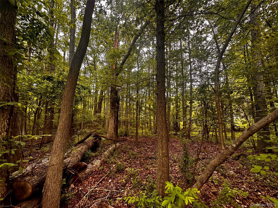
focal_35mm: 14
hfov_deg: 102.1
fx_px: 112
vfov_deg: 85.7
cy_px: 104
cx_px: 139
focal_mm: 2.22
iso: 100
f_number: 2.2
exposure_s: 1/99
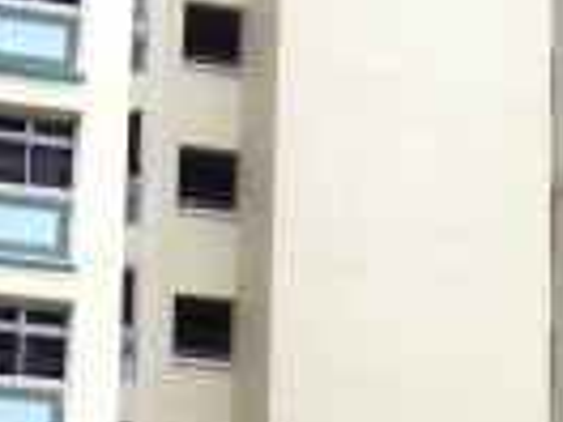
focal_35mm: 154
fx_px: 2505
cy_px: 584
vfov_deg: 9.4
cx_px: 789
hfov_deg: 12.3
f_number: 2.8
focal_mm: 6.2
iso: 80
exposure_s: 1/320
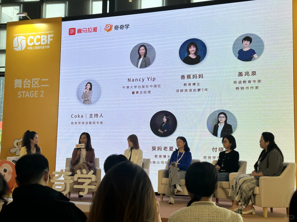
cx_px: 148
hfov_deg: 39.7
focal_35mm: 48
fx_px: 412
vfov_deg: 30.3
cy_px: 111
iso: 50
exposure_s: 1/160
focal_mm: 6.86
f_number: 1.78
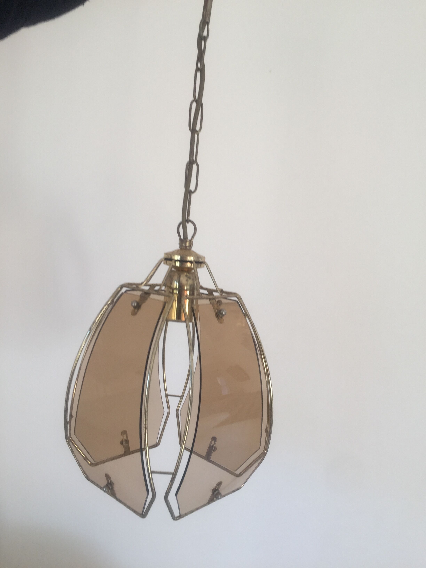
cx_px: 213
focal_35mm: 29
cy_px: 284
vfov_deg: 61.7
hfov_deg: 48.2
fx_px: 476
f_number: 2.2
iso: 40
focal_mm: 4.15
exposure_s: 1/50
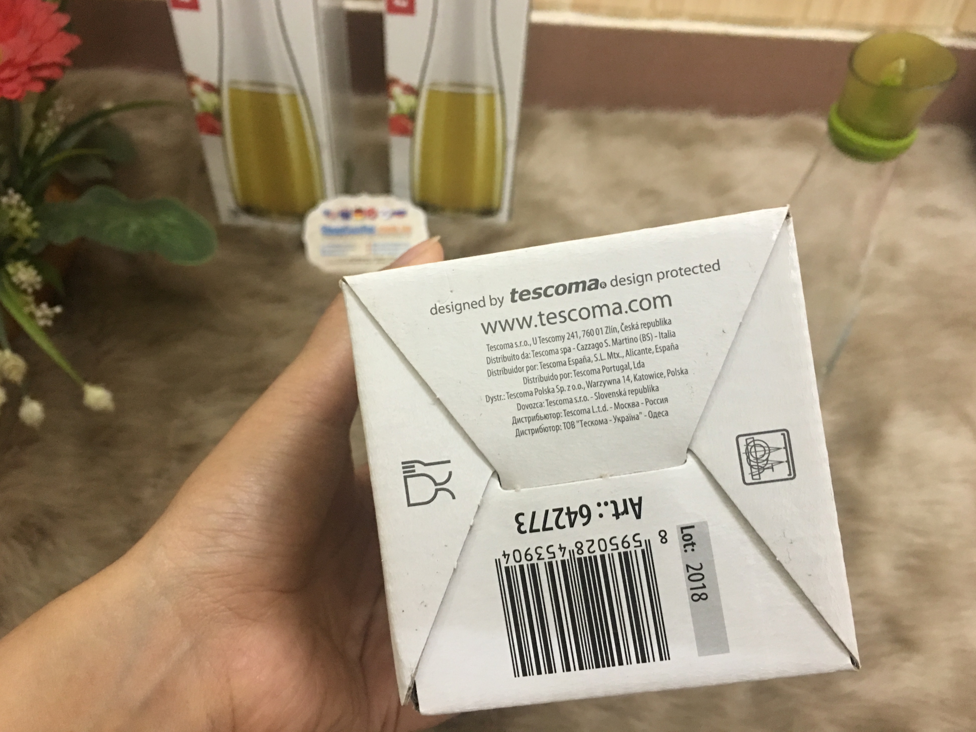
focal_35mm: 30
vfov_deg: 46.8
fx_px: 846
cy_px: 354
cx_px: 489
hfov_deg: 60.0
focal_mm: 4.15
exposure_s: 1/8
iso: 100
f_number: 2.2
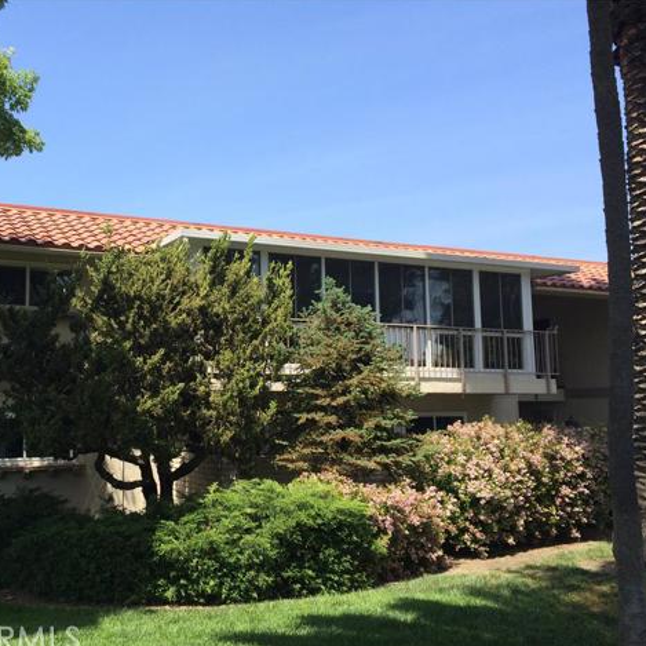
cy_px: 328
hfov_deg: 46.4
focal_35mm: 35
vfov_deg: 47.2
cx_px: 211
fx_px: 739
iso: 32
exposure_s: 1/1053
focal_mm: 4.15
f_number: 2.2
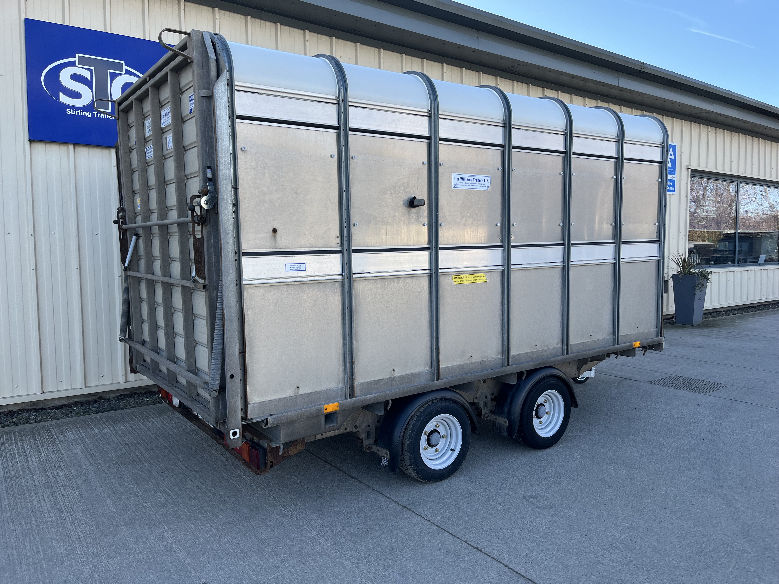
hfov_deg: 67.3
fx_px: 585
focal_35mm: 26
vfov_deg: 53.1
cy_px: 292
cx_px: 390
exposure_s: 1/766
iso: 50
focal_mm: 5.1
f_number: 1.6
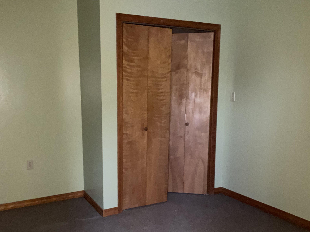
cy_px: 146
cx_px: 148
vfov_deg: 38.4
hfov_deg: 50.1
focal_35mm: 37
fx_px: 331
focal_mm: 3
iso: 200
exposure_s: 1/16
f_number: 1.8
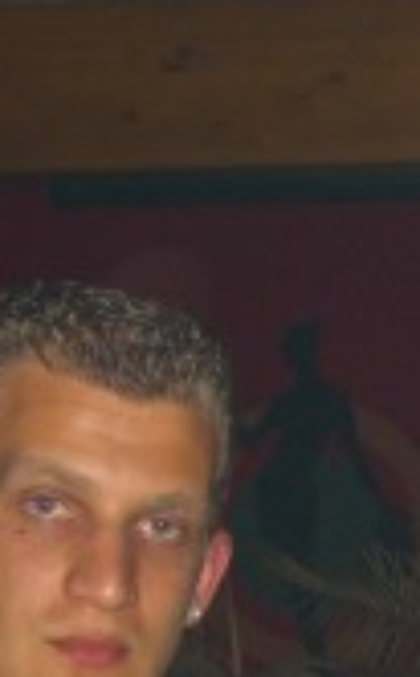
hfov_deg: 8.8
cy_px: 881
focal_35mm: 146
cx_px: 575
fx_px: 2688
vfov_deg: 13.8
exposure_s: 1/60
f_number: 2.8
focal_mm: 7.9
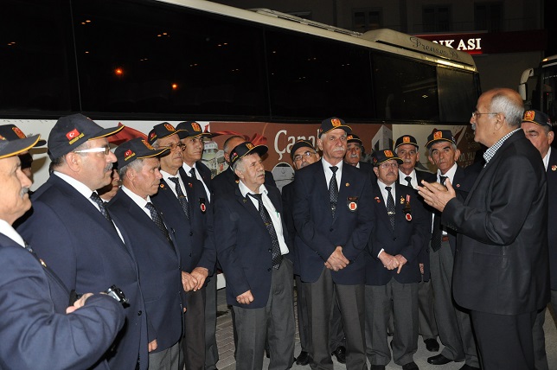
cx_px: 278
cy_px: 185
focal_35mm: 32
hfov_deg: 59.5
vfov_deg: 41.6
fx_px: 487
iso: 1000
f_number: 4.5
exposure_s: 1/60
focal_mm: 21
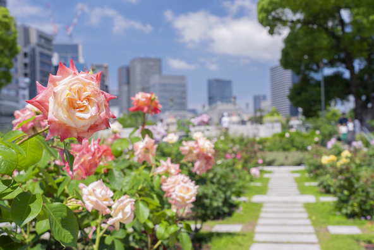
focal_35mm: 46
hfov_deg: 42.7
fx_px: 478
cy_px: 125
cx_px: 187
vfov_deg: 29.3
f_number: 8
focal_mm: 46
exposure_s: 1/400
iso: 125
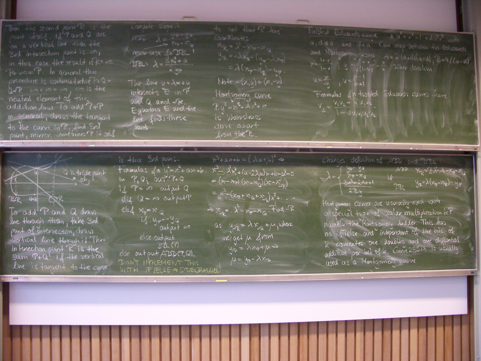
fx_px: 486
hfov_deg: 52.6
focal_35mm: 35
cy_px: 180
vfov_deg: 40.7
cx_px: 240
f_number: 2.6
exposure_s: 1/15
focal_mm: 5.8
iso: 200
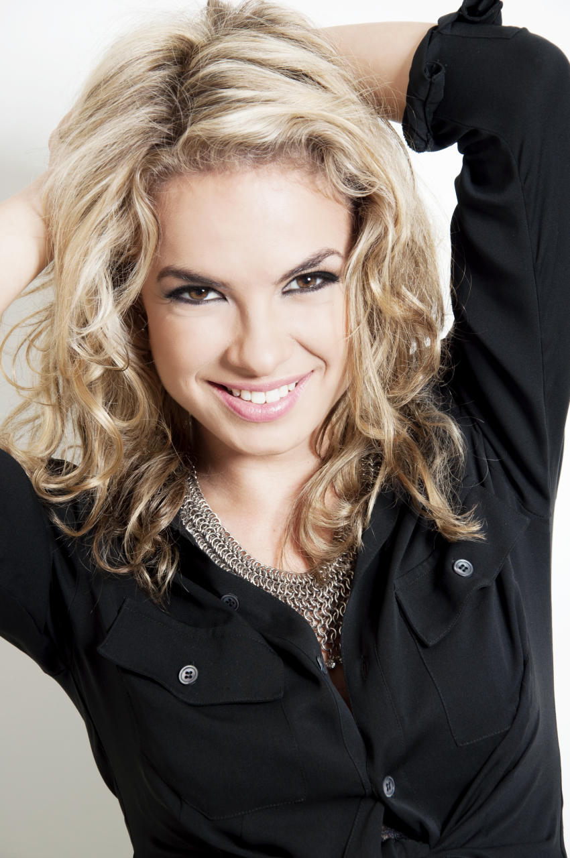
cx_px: 285
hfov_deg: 13.0
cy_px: 429
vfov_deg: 19.5
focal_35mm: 105
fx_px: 2500
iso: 200
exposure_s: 1/100
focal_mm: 70
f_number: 8
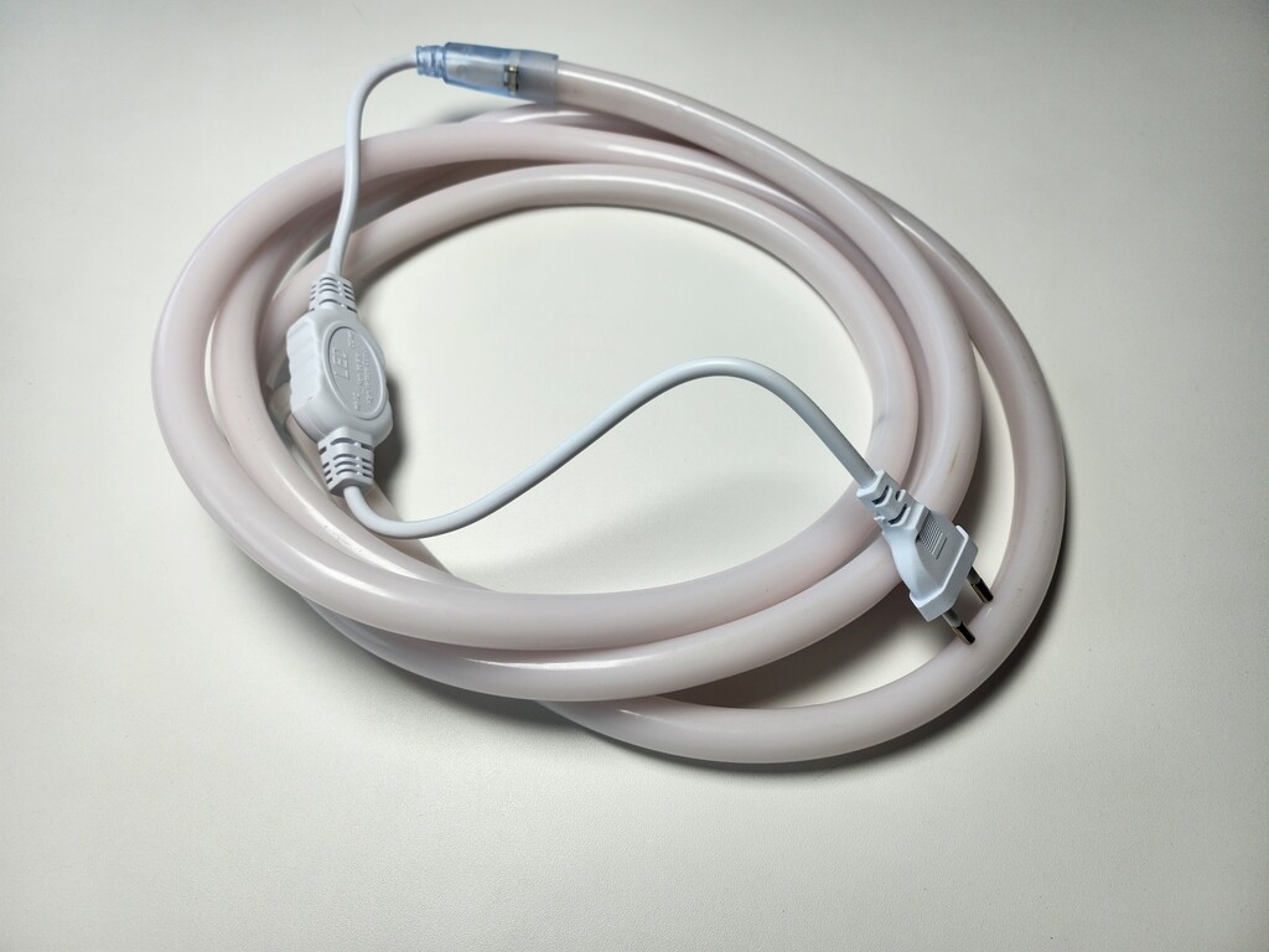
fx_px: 880
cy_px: 476
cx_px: 634
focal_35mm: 24
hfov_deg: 71.6
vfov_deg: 56.8
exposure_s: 1/876
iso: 50
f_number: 1.8
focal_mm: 5
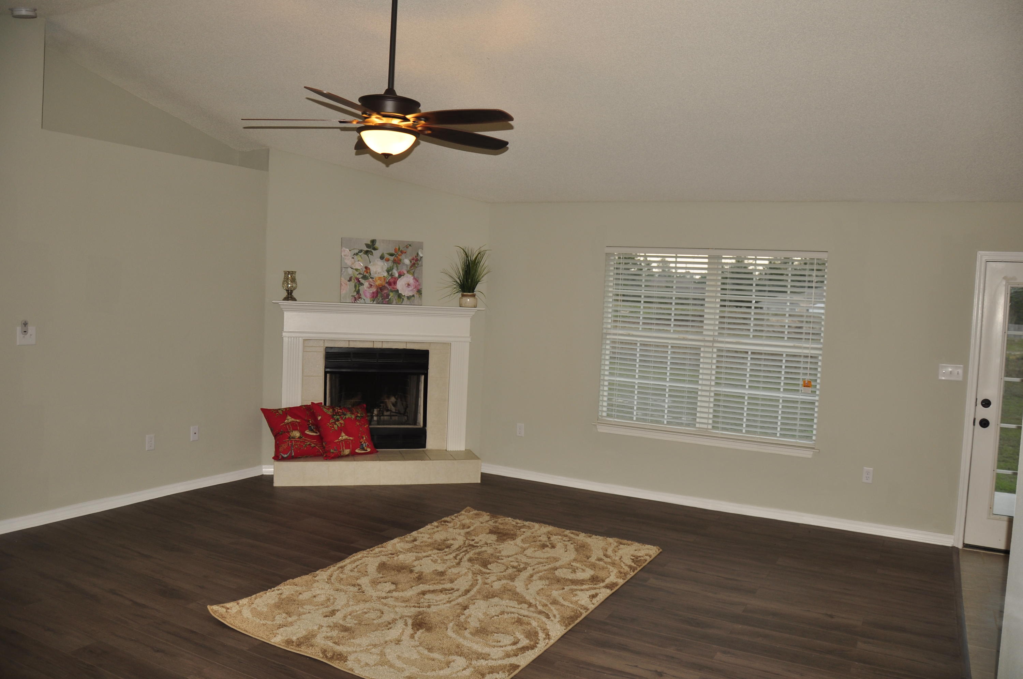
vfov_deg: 47.8
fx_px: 766
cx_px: 512
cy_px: 340
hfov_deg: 67.4
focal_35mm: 27
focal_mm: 18
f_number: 3.5
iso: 200
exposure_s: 1/60
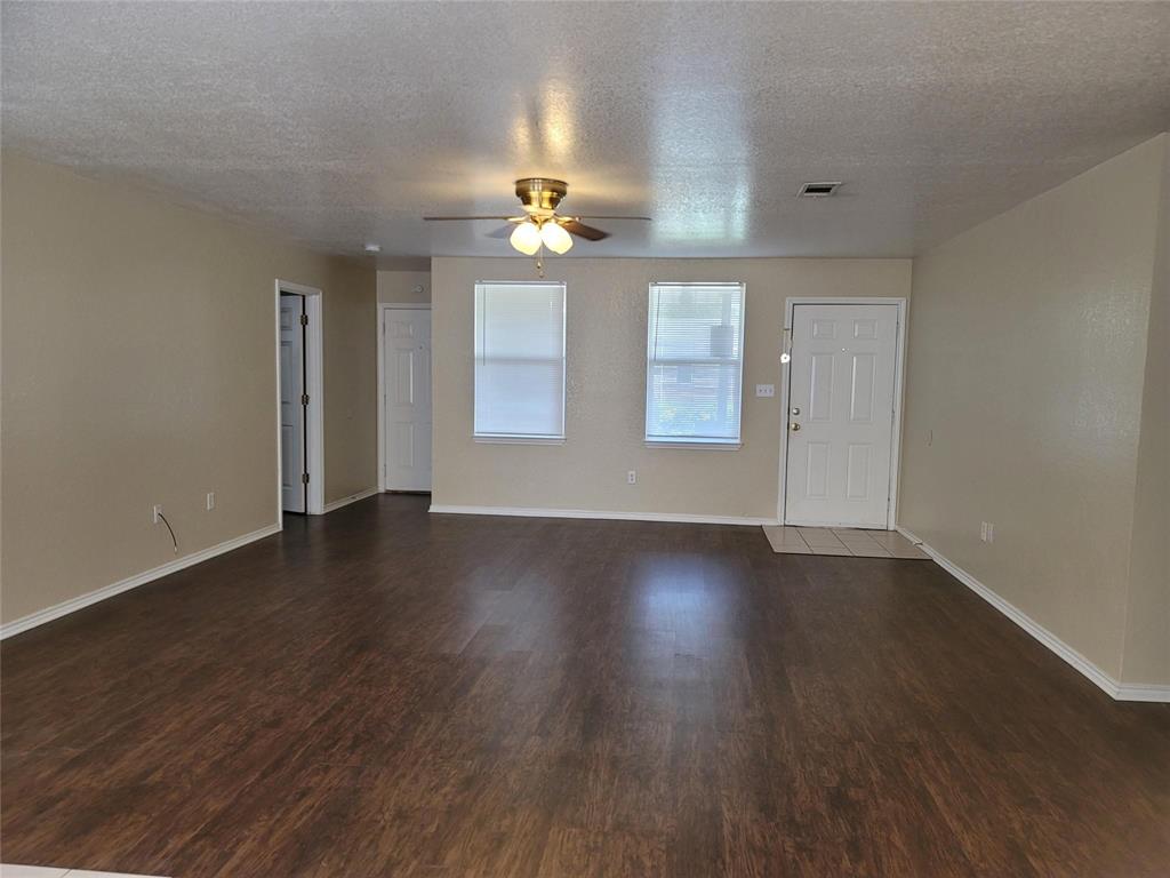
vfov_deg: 54.9
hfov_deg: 69.4
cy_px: 439
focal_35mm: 25
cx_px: 585
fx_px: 845
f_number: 1.8
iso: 250
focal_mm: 7
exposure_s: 1/119
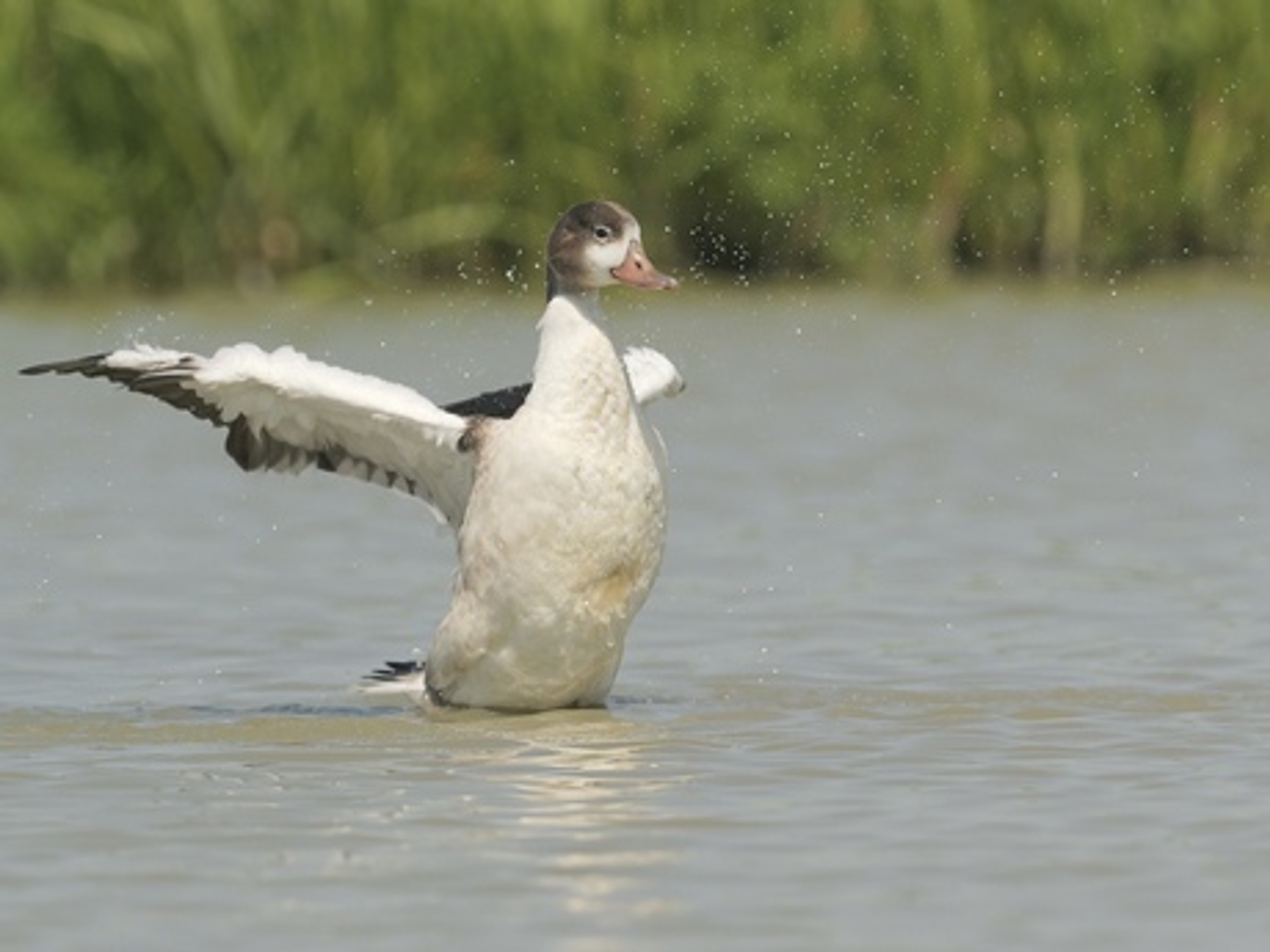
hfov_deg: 3.3
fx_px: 22013
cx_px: 635
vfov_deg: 2.5
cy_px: 476
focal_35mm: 600
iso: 500
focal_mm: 300
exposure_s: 1/2500
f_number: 6.3
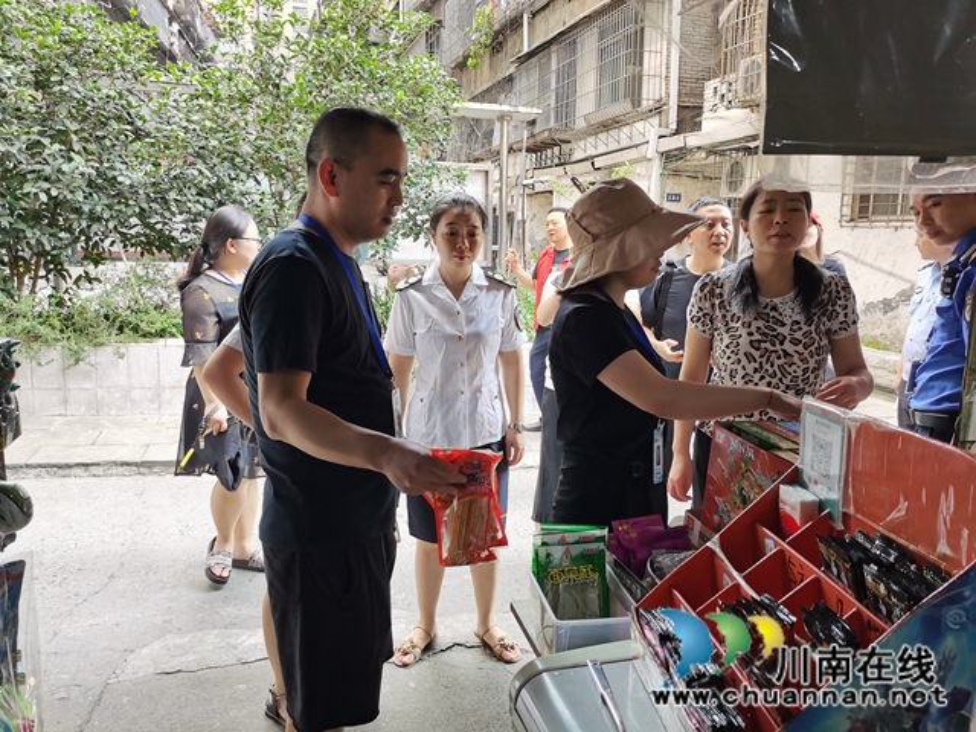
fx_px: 761
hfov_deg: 65.3
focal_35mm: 27
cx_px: 488
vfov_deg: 51.4
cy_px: 366
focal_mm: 5.58
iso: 50
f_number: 1.8
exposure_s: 1/120
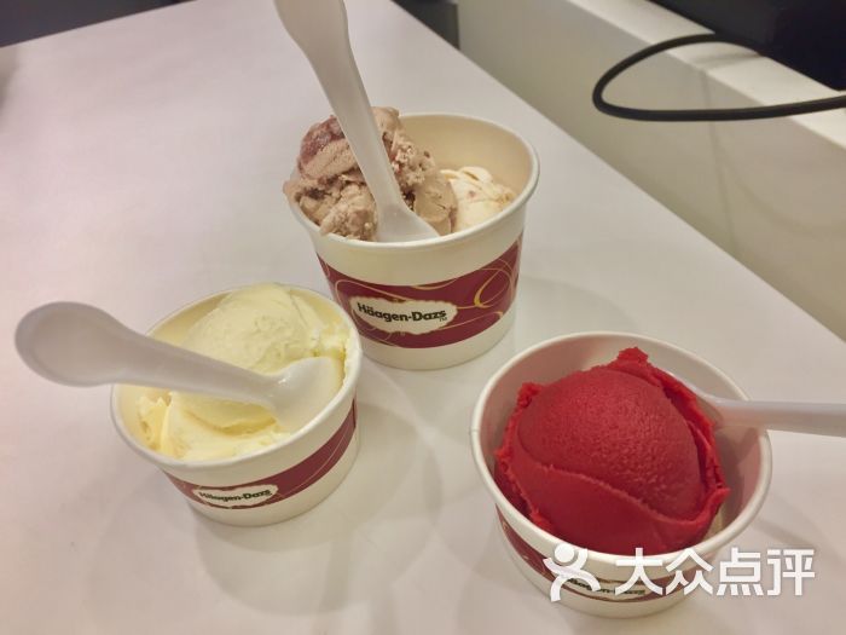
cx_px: 423
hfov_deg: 61.7
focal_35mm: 29
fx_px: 709
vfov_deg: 48.2
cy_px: 318
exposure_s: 1/33
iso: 50
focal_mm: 4.15
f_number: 2.2
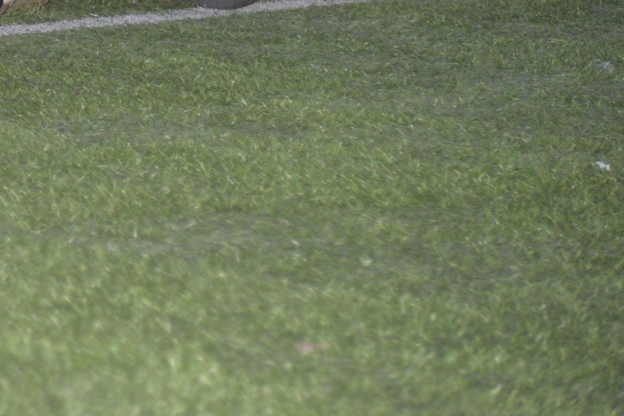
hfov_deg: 8.0
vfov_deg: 5.4
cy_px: -315
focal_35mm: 250
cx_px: -477
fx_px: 4333
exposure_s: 1/60
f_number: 4
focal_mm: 70
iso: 800
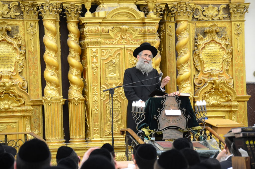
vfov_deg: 8.7
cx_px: 128
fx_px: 1113
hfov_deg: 13.1
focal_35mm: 158
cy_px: 84
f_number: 5.6
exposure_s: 1/80
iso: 800
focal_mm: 105
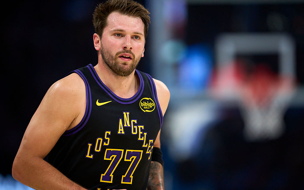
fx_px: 3388
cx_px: 152
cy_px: 97
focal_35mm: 409
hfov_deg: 5.1
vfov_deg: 3.2
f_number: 2.8
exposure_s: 1/1250
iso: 3200
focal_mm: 400
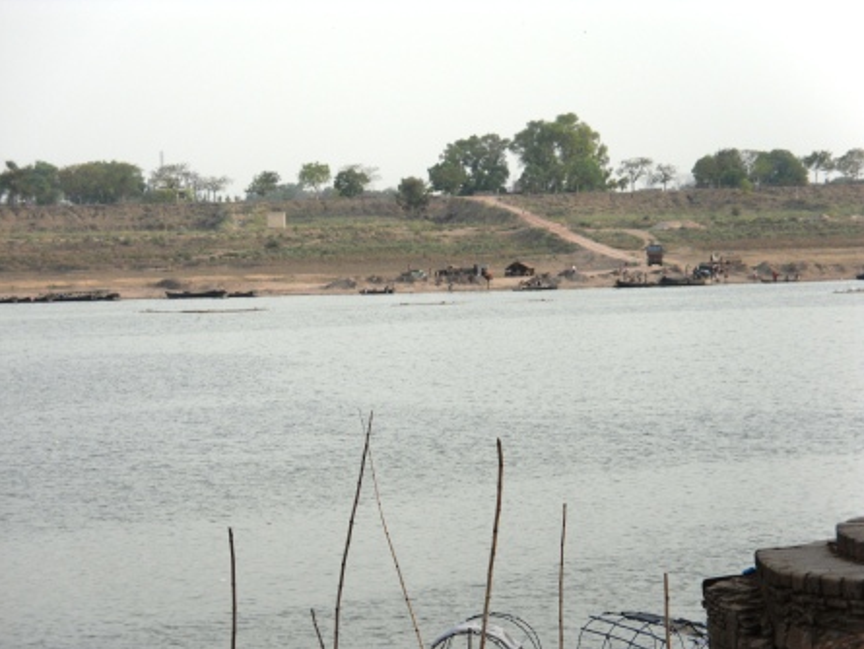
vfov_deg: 8.9
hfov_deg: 11.9
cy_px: 324
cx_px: 431
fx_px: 4144
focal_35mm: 166
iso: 80
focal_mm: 29.43
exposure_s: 1/197
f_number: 5.5
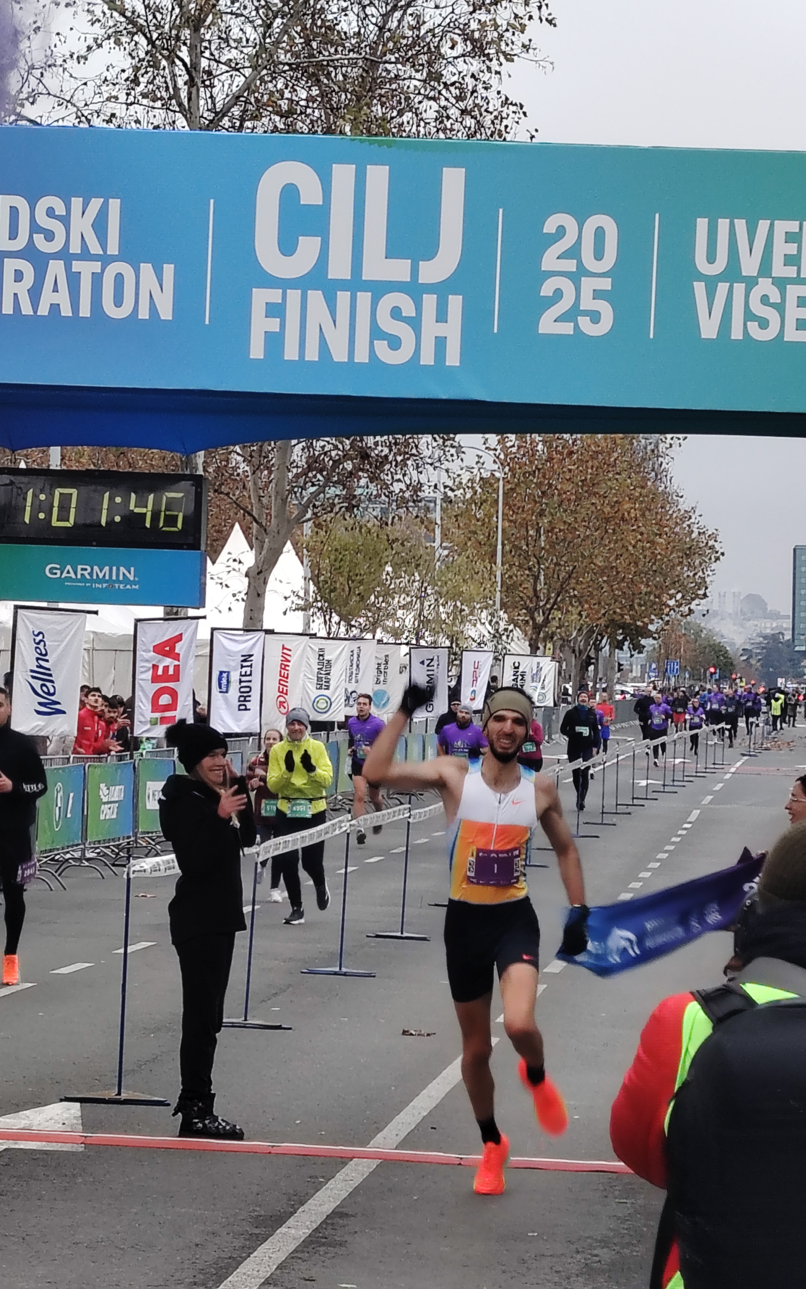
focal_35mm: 128
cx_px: 417
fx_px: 4499
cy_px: 642
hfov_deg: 10.2
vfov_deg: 16.3
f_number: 1.75
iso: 110
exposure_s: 1/100
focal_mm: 5.25
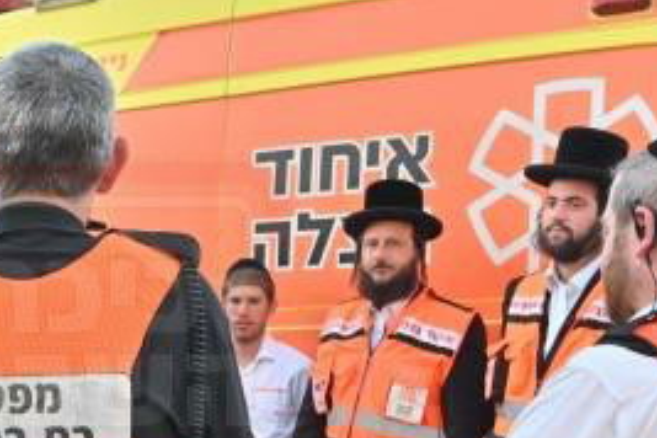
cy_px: 400
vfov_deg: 14.7
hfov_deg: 21.8
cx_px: 101
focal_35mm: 92
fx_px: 1679
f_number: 7.1
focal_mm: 24
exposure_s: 1/320
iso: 500
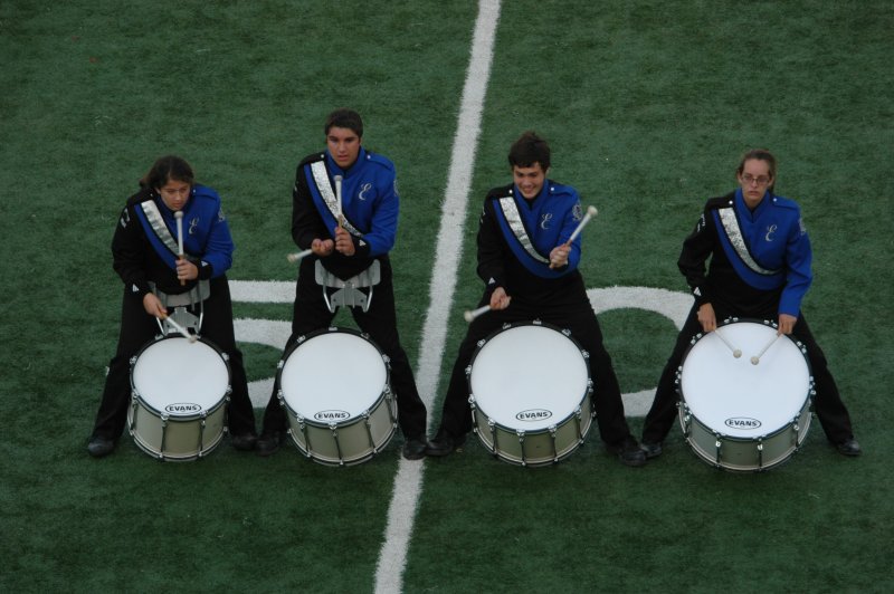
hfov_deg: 5.7
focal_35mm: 360
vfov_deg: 3.8
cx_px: 447
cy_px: 297
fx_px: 8932
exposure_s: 1/320
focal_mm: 240
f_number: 5.6
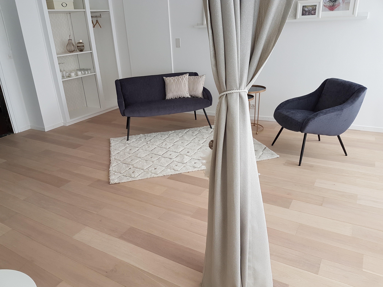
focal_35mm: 26
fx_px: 288
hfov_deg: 67.3
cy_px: 144
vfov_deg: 53.1
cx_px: 192
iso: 50
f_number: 1.7
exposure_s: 1/50
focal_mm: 4.2
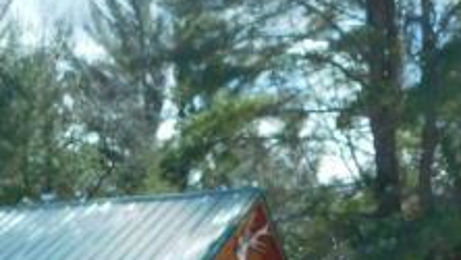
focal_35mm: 113
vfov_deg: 10.4
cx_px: -116
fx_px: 1382
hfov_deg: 17.9
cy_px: 387
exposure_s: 1/800
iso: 125
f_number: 3.5
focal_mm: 6.3
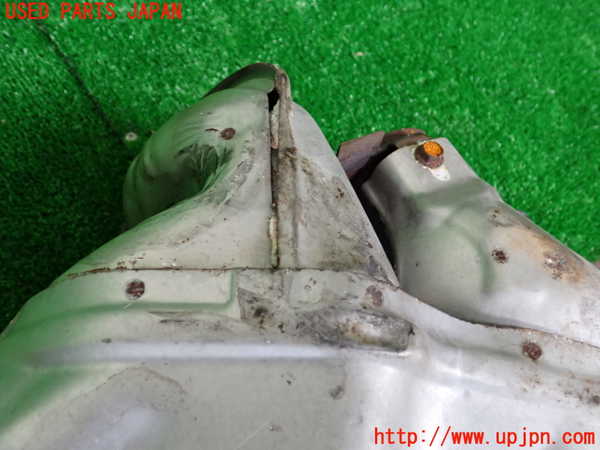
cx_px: 300
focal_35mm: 30
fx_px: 520
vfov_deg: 46.8
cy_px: 225
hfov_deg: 60.0
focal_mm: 5.4
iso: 250
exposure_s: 1/30
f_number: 2.3
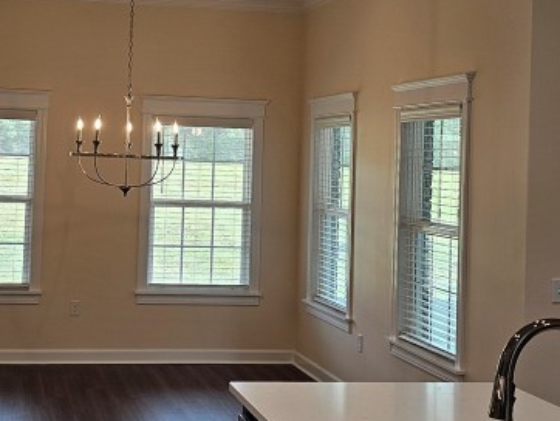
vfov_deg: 22.6
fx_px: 1052
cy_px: 153
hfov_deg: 29.5
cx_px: 170
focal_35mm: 65
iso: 64
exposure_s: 1/120
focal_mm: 6.3
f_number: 1.7
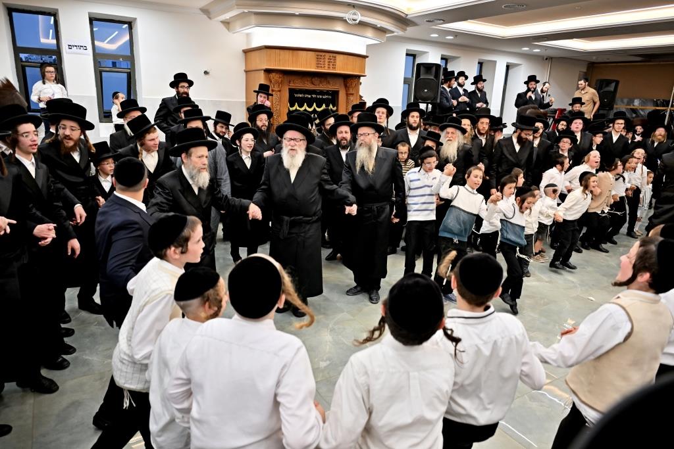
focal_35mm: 24
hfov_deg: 73.7
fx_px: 449
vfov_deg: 53.1
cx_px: 337
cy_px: 224
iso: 640
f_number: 4
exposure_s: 1/250
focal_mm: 24
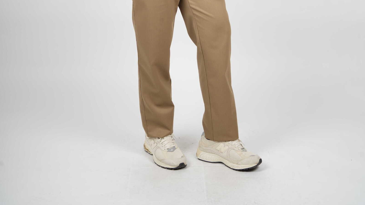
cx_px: 182
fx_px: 581
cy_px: -43
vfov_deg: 18.9
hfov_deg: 34.9
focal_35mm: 60
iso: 125
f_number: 9
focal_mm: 38
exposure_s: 1/160
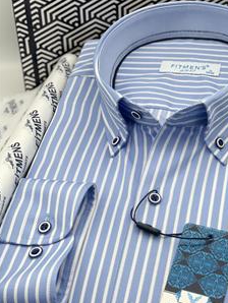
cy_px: 159
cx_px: 152
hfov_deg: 20.4
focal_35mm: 72
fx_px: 631
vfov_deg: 27.0
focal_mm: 6
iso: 25
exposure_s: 1/130
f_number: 2
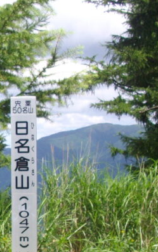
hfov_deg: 12.2
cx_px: -92
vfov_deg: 20.4
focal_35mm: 101
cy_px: 187
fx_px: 695
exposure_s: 1/250
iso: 100
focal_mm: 6.2
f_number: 5.6
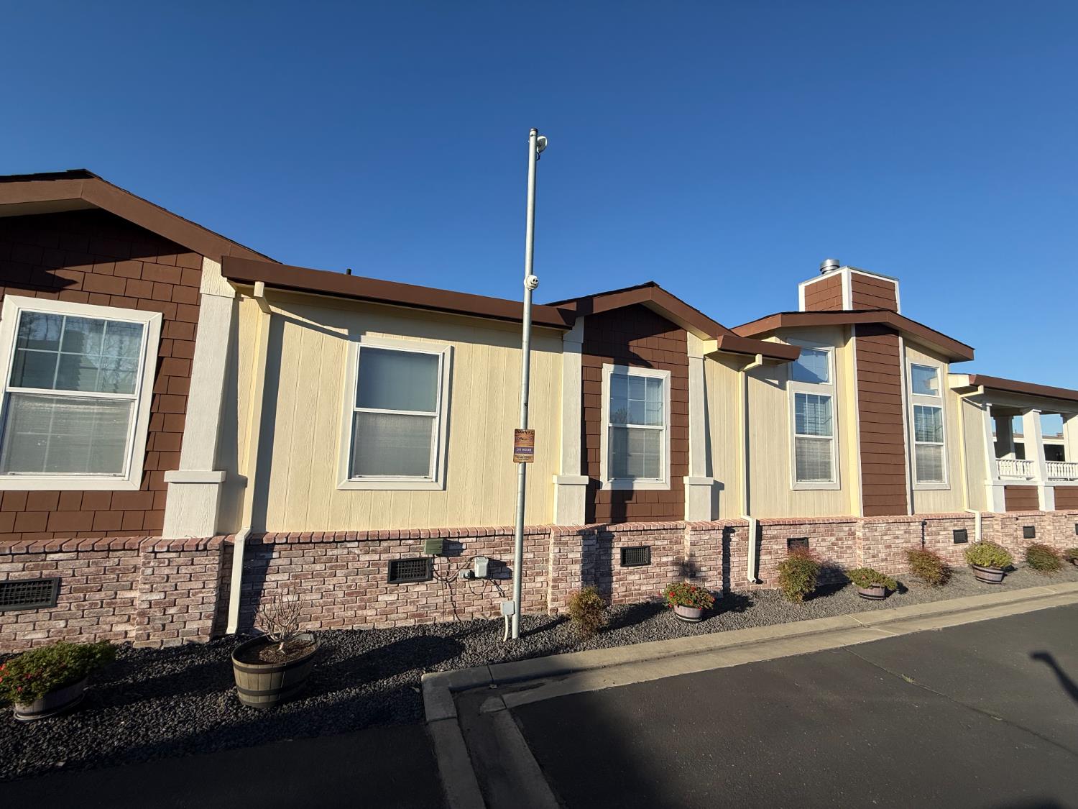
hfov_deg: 102.1
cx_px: 539
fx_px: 436
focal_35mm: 14
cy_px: 404
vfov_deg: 85.7
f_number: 2.2
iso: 50
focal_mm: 2.22
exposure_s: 1/2717
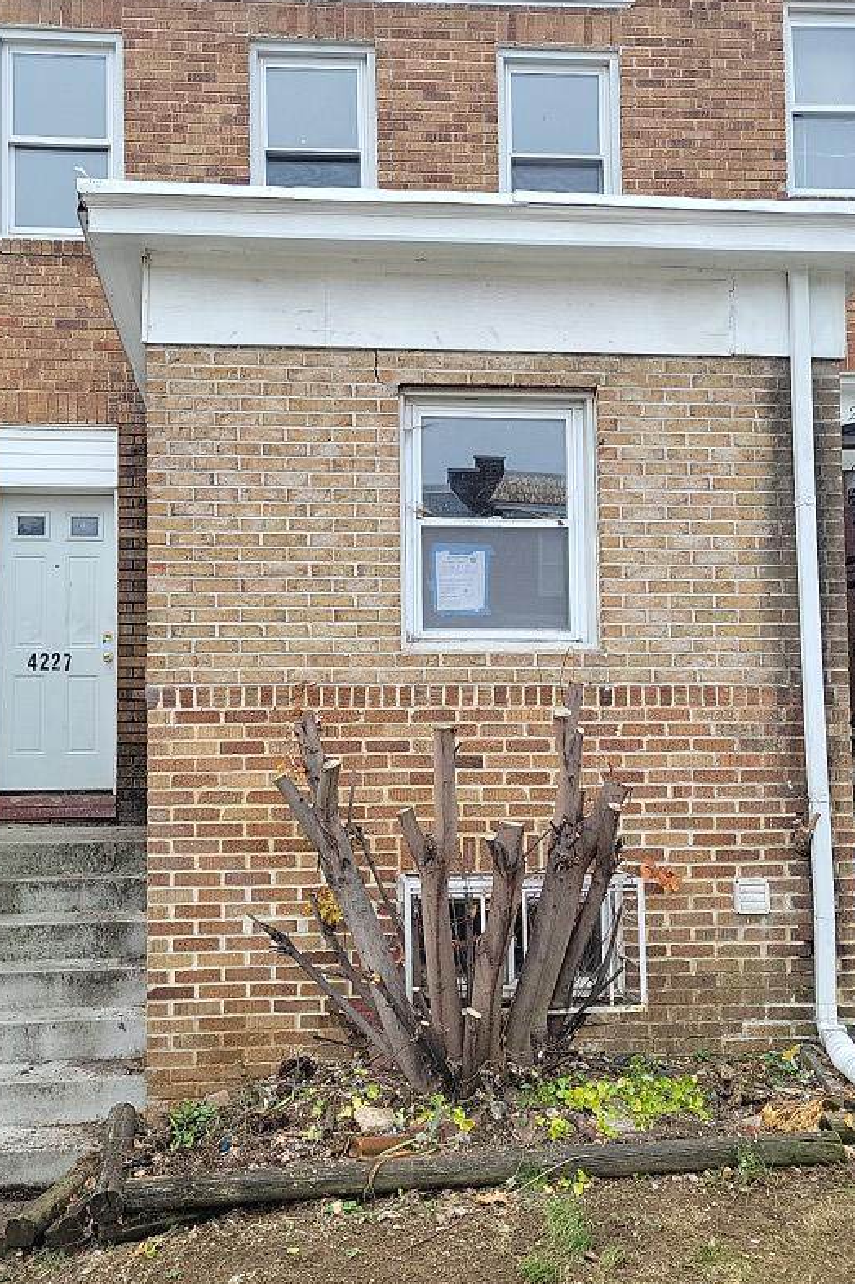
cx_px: 361
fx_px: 1177
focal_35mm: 33
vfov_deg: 57.2
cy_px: 656
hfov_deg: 39.8
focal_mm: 5.4
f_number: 1.8
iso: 50
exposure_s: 1/266
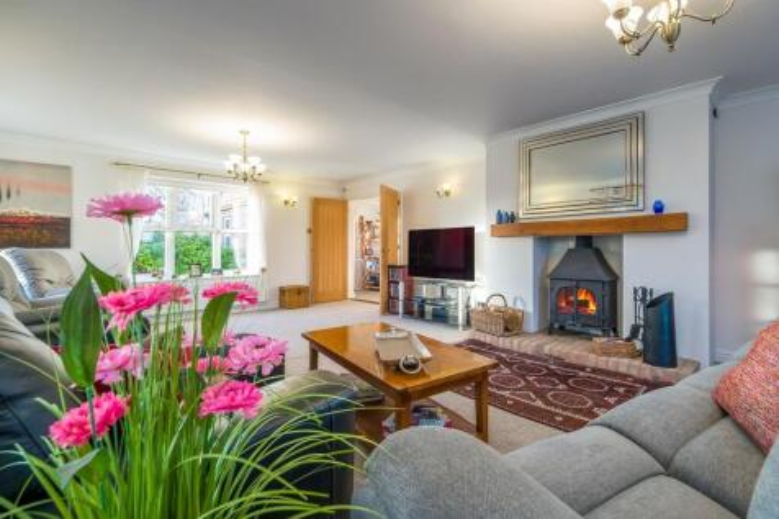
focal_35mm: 15
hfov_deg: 100.4
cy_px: 260
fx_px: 324
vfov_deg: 77.3
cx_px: 390
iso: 160
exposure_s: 1/8
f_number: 7.1
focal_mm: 10.1
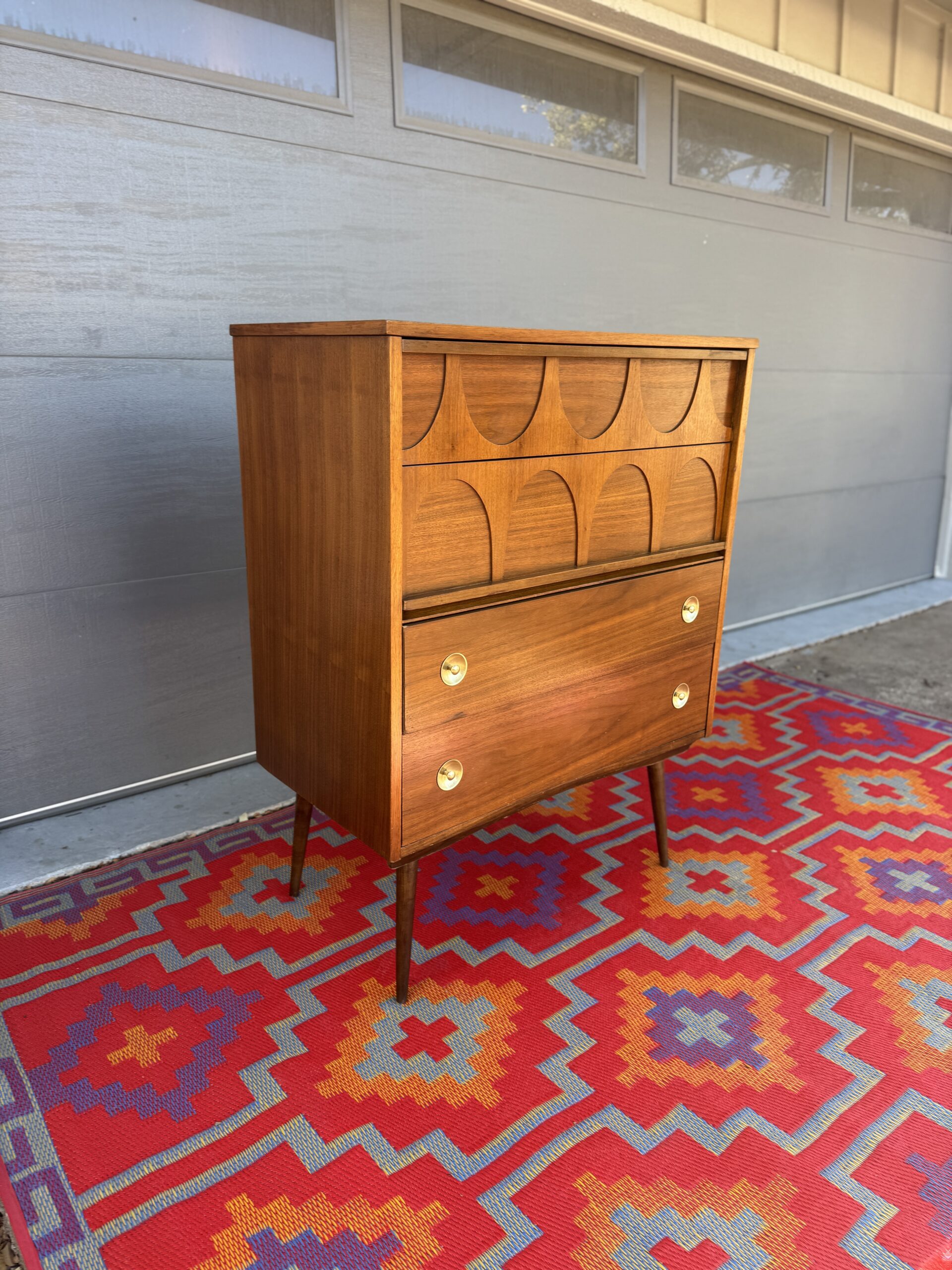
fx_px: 880
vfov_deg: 71.6
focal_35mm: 24
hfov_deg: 56.8
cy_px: 635
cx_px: 476
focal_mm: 6.76
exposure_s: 1/121
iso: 64
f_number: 1.78
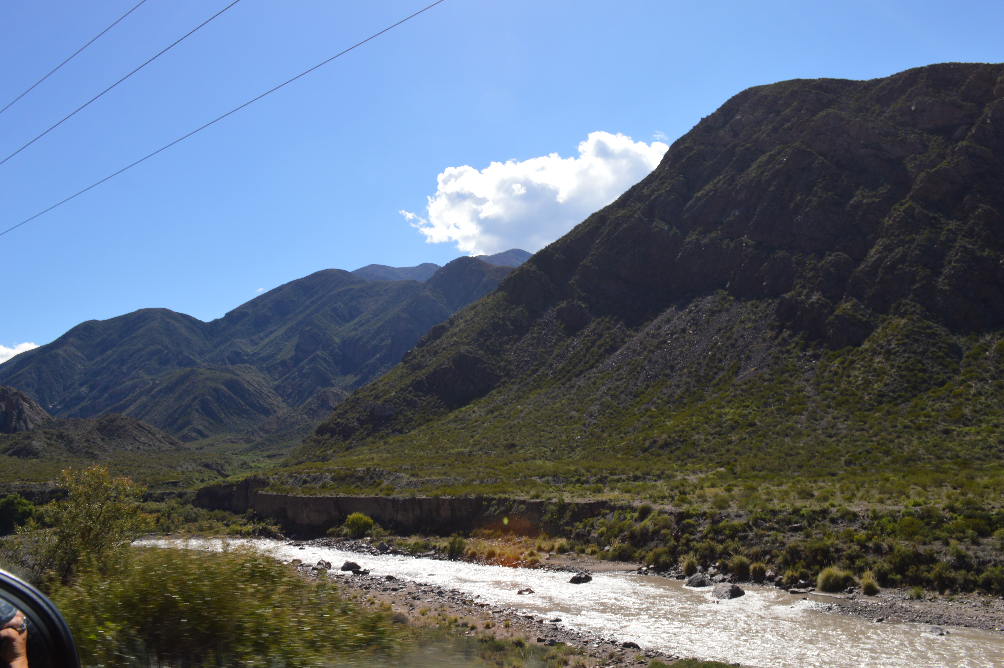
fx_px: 920
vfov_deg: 39.9
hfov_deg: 57.3
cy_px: 334
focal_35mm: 33
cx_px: 502
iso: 100
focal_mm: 22
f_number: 10
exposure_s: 1/200
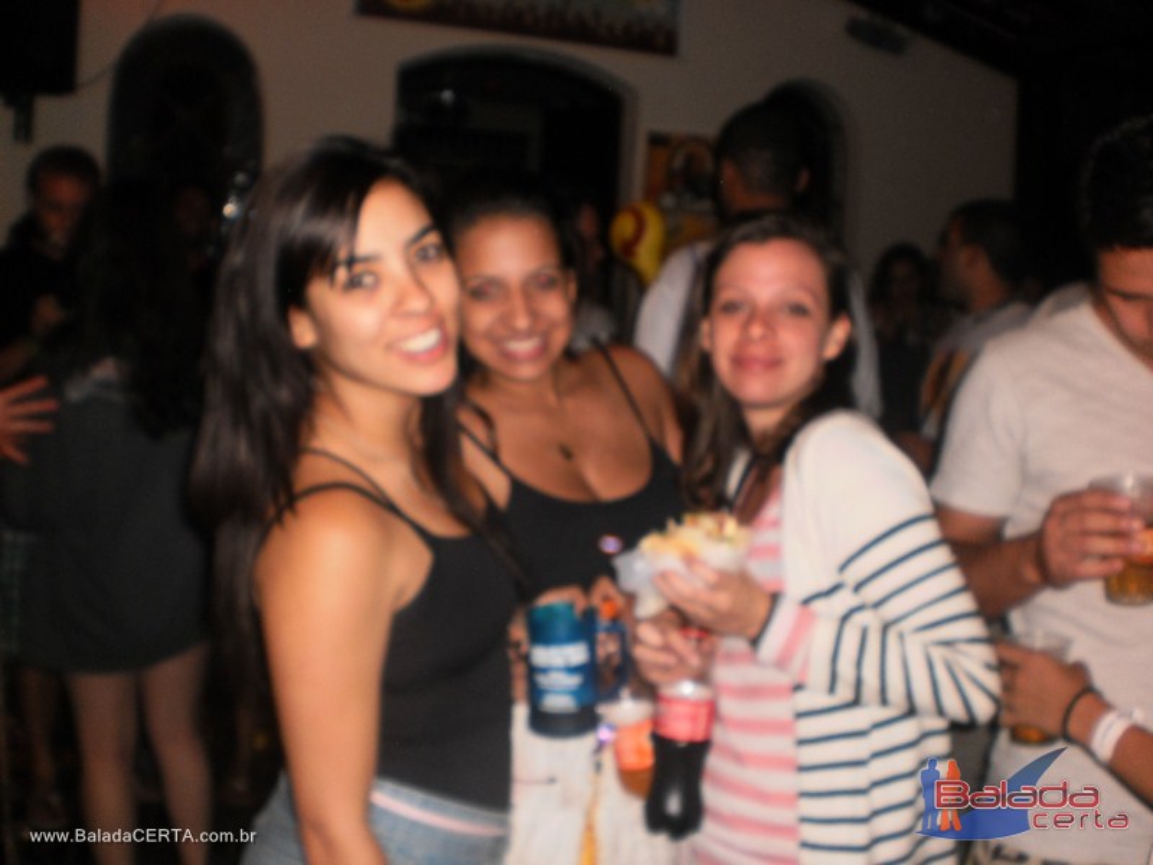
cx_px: 576
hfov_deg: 51.4
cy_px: 432
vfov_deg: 39.7
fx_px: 1199
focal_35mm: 36
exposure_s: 1/30
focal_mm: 6.3
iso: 125
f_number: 3.1
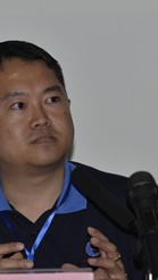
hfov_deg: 4.6
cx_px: 48
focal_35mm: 265
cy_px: 169
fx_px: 1973
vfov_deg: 8.1
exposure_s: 1/100
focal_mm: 125
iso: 100
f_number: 5.6
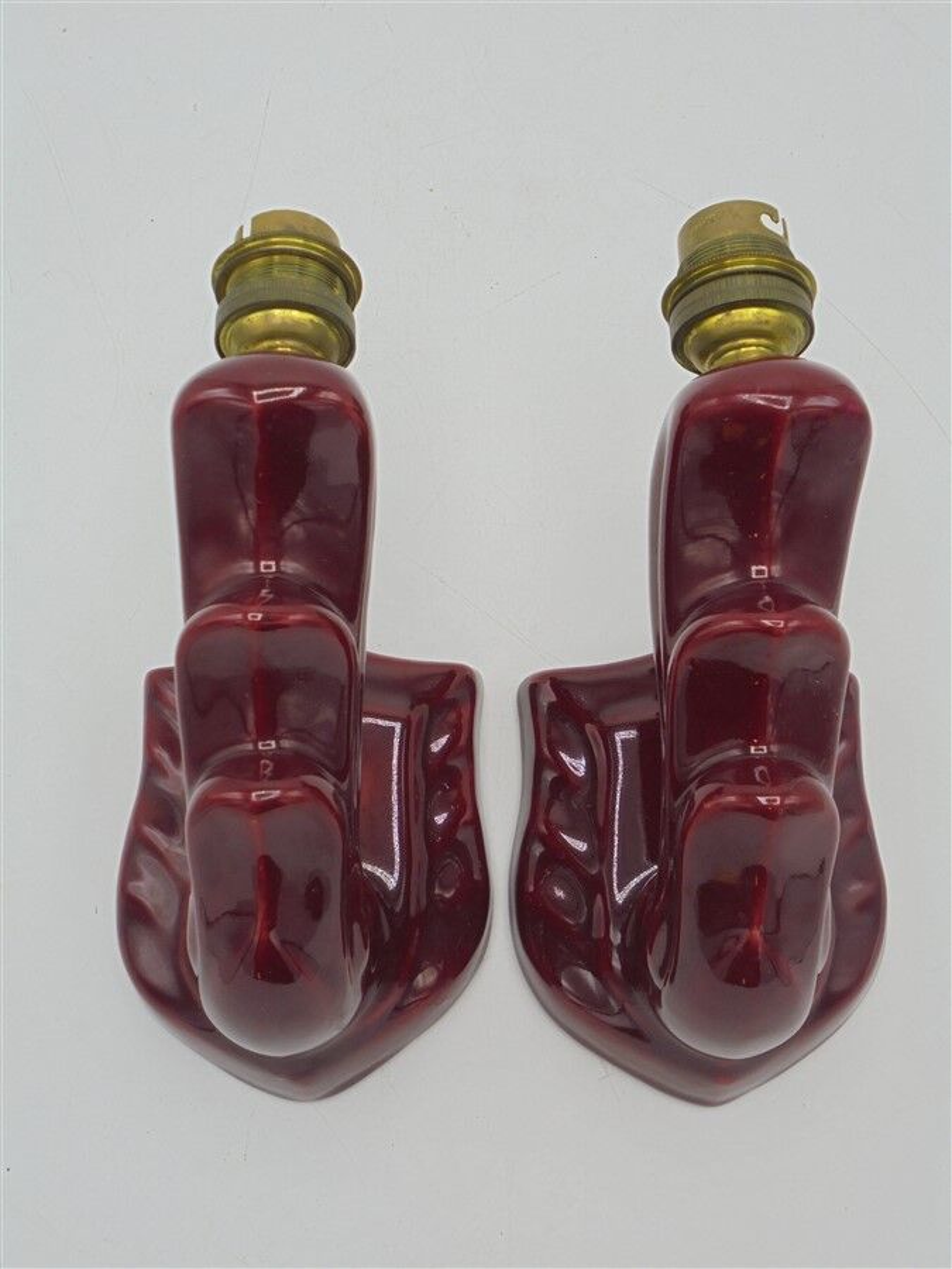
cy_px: 634
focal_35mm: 38
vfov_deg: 49.0
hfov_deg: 37.7
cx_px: 476
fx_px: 1393
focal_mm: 6.9
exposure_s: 1/60
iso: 100
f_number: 4.2
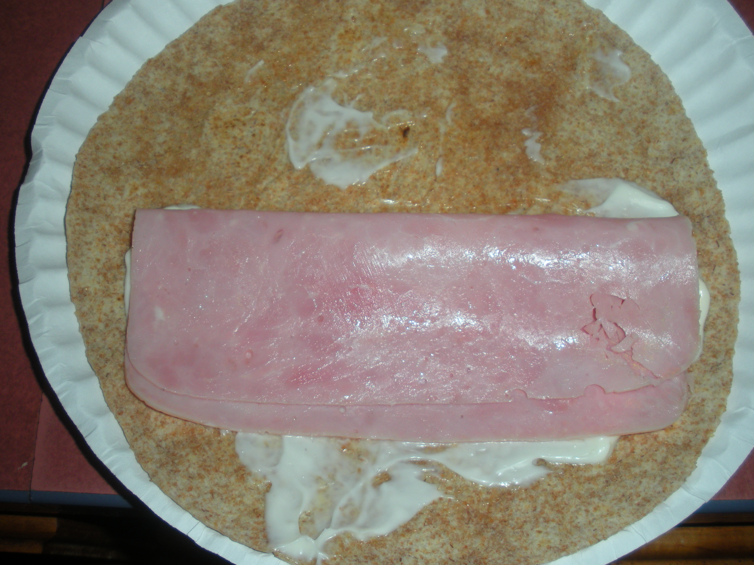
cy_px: 255
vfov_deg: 35.9
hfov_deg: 46.8
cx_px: 384
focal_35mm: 40
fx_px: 871
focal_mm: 6.3
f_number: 3.5
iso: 64
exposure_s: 1/60
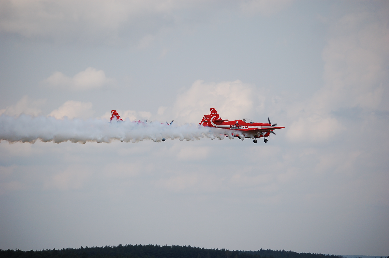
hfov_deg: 12.3
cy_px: 129
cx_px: 194
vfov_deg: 8.1
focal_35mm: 168
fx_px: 1812
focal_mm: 112
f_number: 5.6
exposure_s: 1/1250
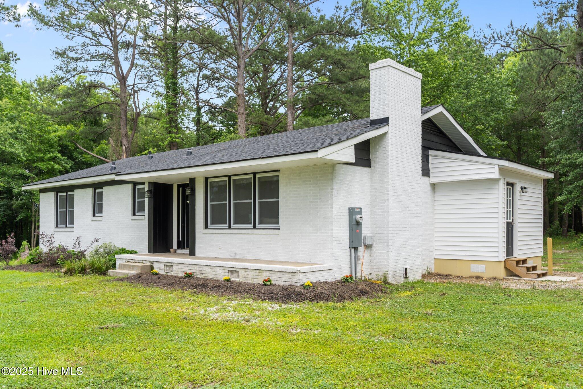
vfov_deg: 43.6
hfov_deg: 61.9
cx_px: 292
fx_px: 486
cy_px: 194
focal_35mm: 30
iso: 250
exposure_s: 1/125
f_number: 7.1
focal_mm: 30
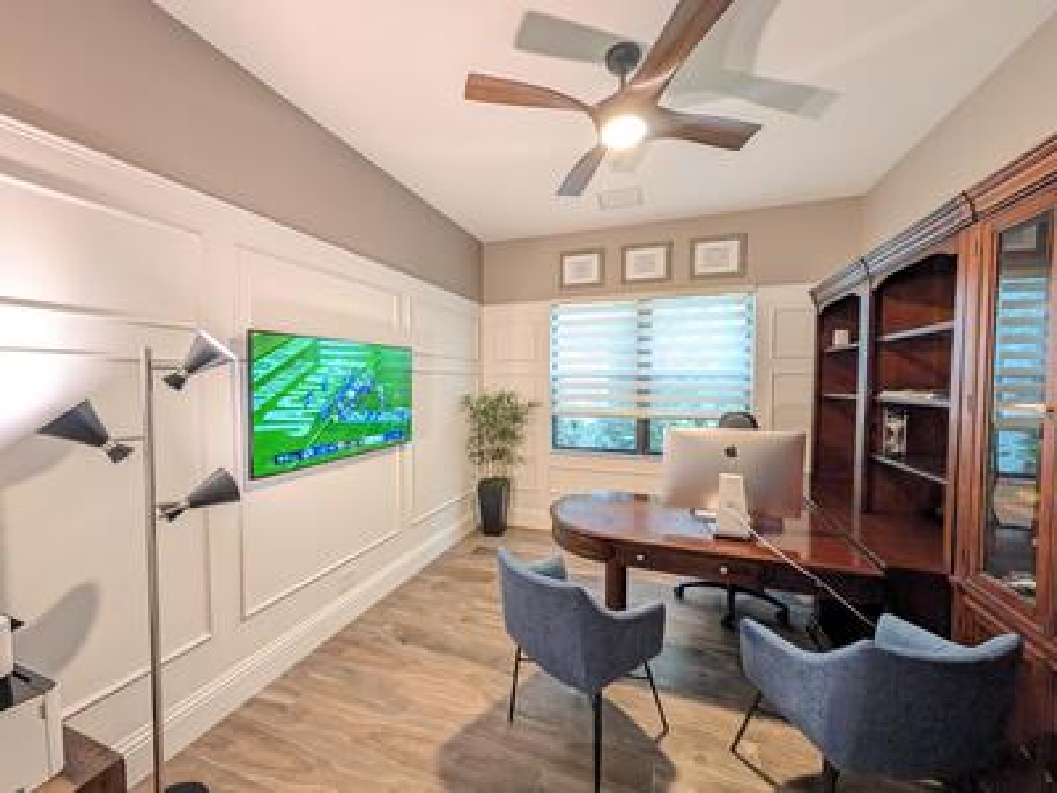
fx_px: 366
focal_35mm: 12
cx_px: 528
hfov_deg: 110.5
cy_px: 396
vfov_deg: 94.5
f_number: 1.7
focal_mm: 2.02
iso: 348
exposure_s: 1/60
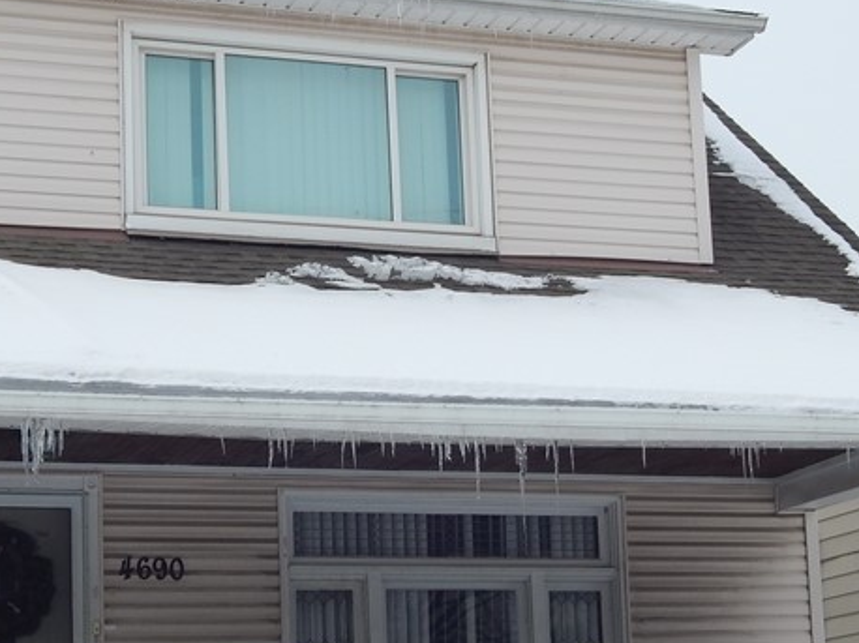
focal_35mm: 85
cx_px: 398
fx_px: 2108
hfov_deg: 23.0
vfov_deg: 17.2
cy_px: 514
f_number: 3.4
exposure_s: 1/800
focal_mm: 6.8
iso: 125
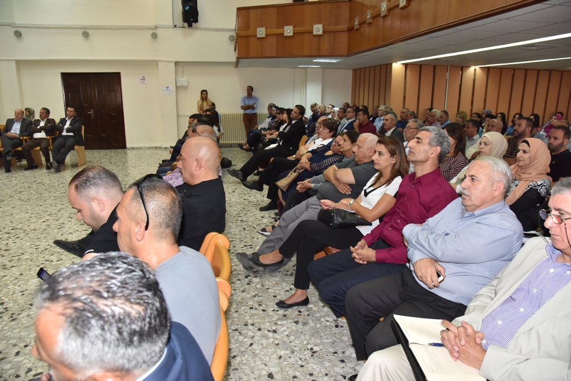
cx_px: 286
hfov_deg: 73.7
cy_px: 190
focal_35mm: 24
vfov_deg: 53.1
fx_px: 381
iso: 1600
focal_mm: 24
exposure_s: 1/200
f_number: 5.6
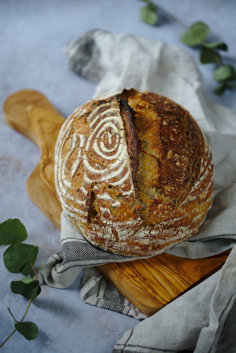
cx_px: 118
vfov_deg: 22.6
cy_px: 176
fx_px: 884
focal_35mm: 90
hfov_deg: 15.2
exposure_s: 1/80
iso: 100
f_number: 3.2
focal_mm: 90
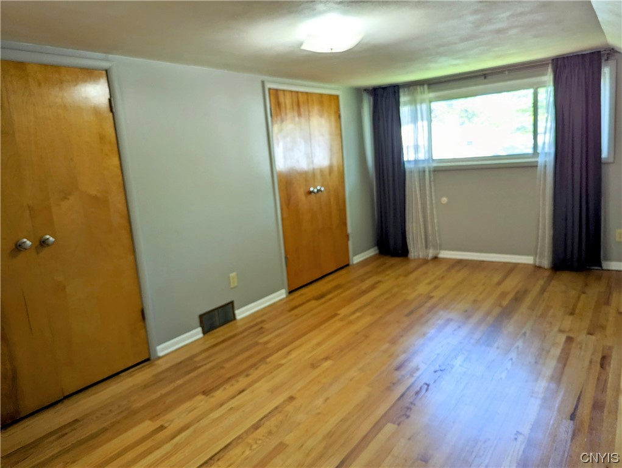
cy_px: 234
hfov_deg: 71.5
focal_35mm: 24
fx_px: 432
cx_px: 311
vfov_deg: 56.9
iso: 89
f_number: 1.85
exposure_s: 1/120
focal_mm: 6.81
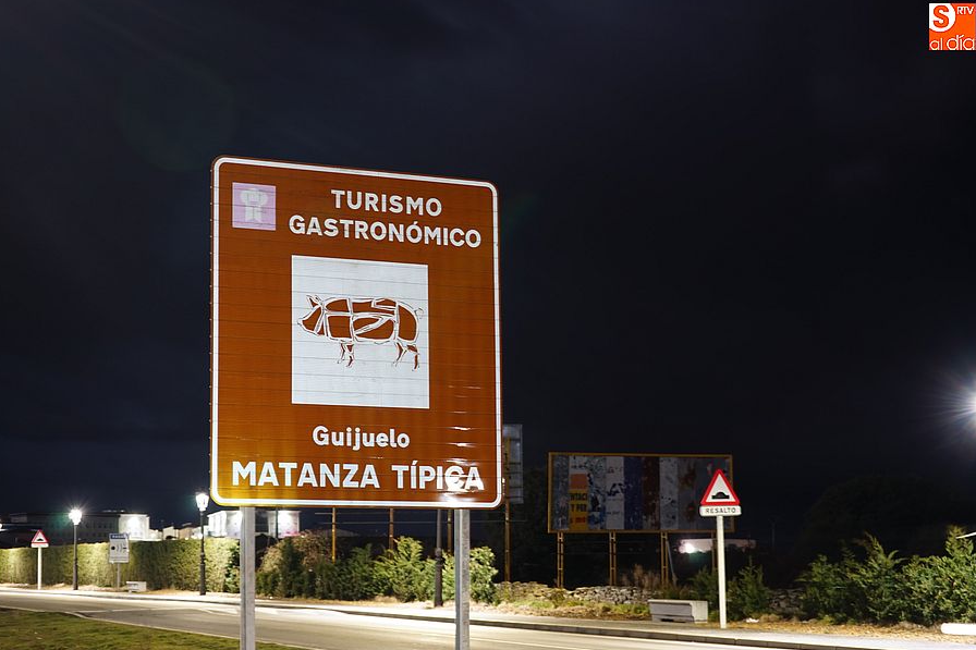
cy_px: 334
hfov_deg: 28.8
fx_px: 1897
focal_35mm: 70
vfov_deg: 19.4
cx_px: 475
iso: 400
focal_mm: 66
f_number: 5.6
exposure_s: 6
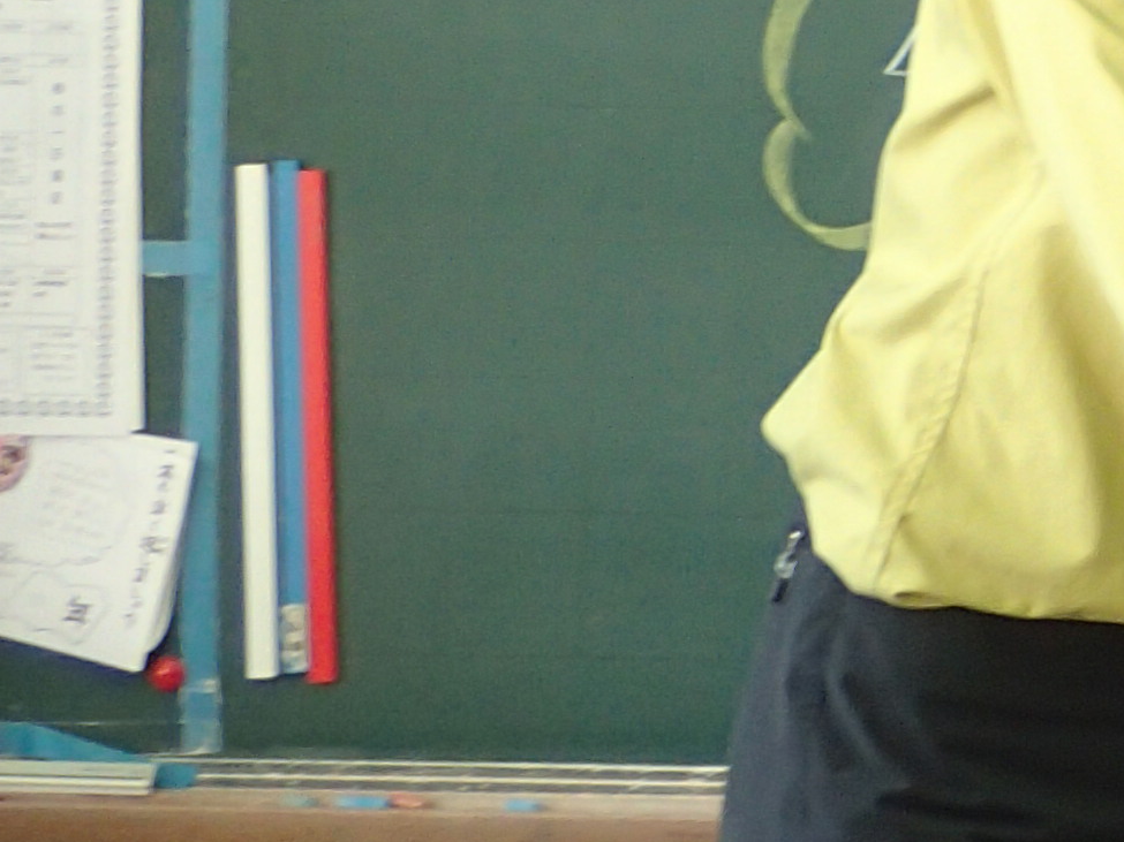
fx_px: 9253
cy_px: 285
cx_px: 1974
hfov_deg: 6.8
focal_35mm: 285
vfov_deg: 5.2
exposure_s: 1/30
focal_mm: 12.6
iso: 200
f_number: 4
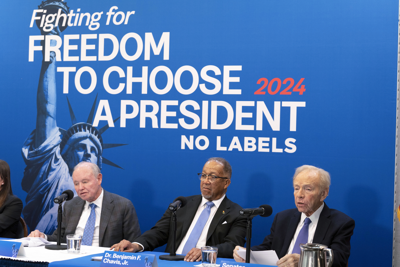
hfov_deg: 28.8
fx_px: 778
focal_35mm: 70
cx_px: 200
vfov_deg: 19.5
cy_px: 134
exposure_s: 1/320
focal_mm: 70
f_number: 4
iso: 2000
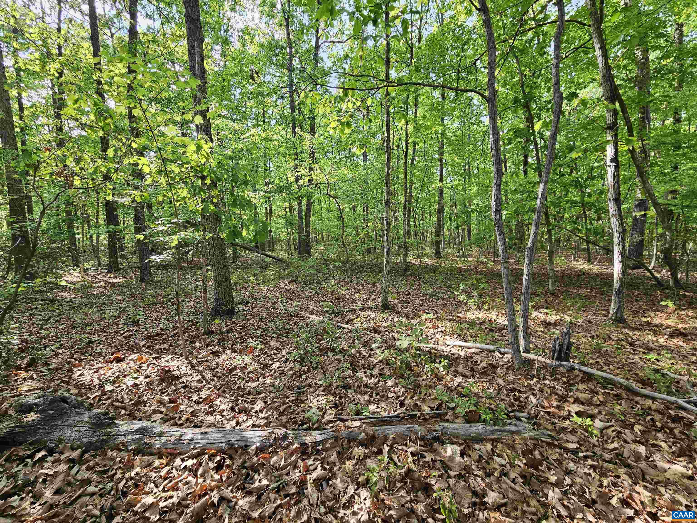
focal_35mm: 13
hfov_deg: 106.2
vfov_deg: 89.9
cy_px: 262
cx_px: 348
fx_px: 262
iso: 50
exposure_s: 1/129
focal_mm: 2.2
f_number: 2.2
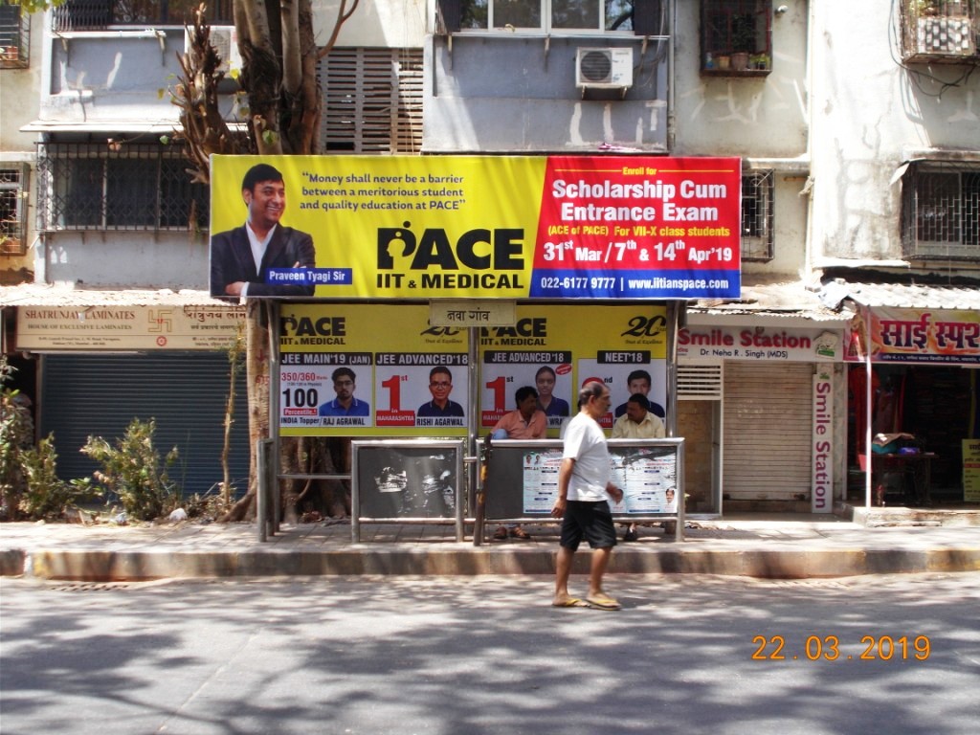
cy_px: 368
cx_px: 490
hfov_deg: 38.2
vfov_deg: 29.1
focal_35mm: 50
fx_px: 1416
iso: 80
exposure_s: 1/125
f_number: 4.5
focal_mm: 9
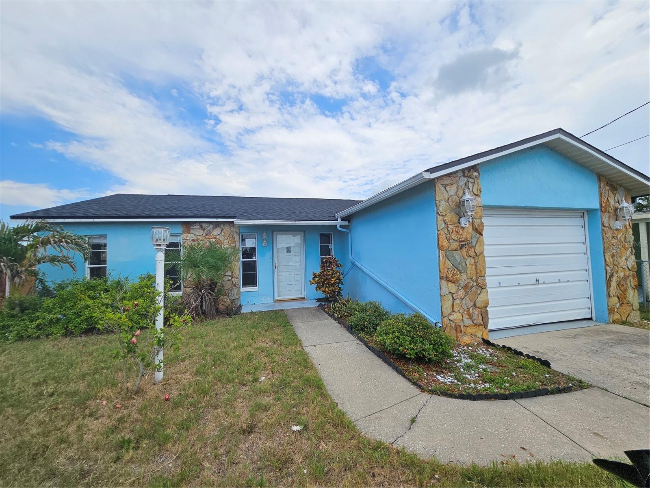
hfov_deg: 106.2
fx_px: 244
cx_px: 325
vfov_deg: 89.9
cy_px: 244
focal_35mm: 13
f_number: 2.2
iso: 50
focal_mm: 2.2
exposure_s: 1/3264
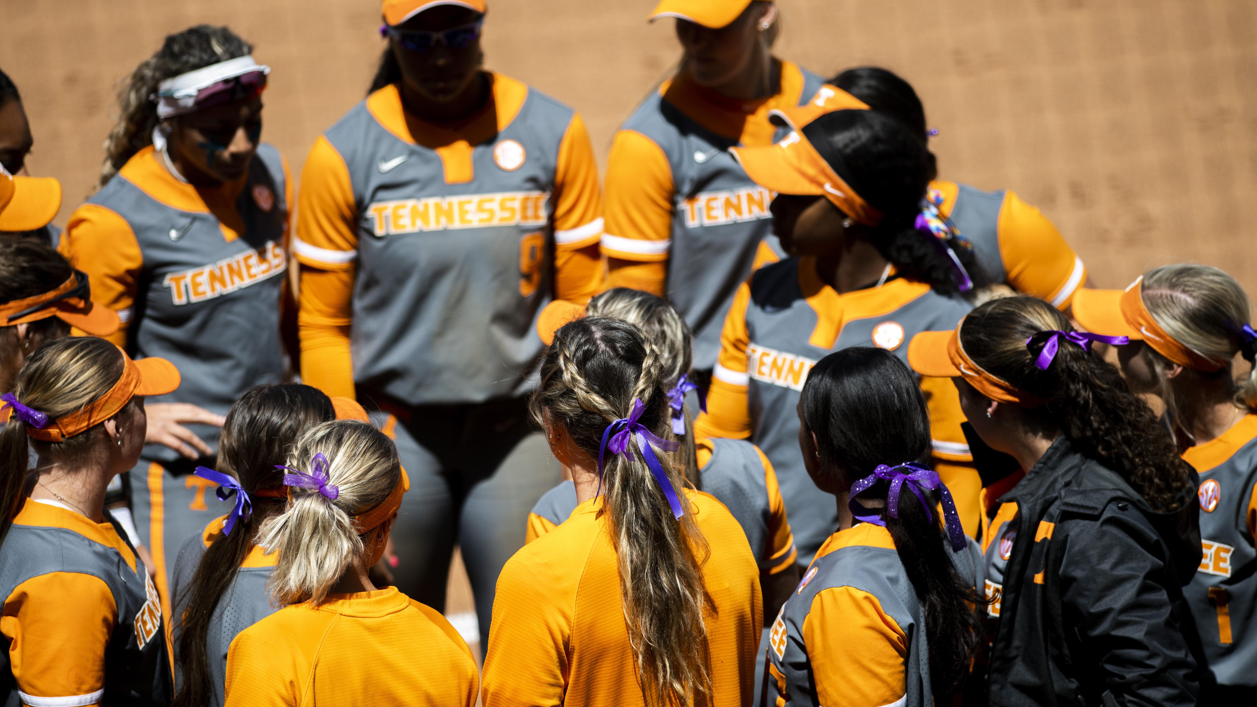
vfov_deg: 3.9
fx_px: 10499
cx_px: 630
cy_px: 324
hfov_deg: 6.9
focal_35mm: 315
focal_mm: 300
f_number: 2.8
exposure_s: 1/3200
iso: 160
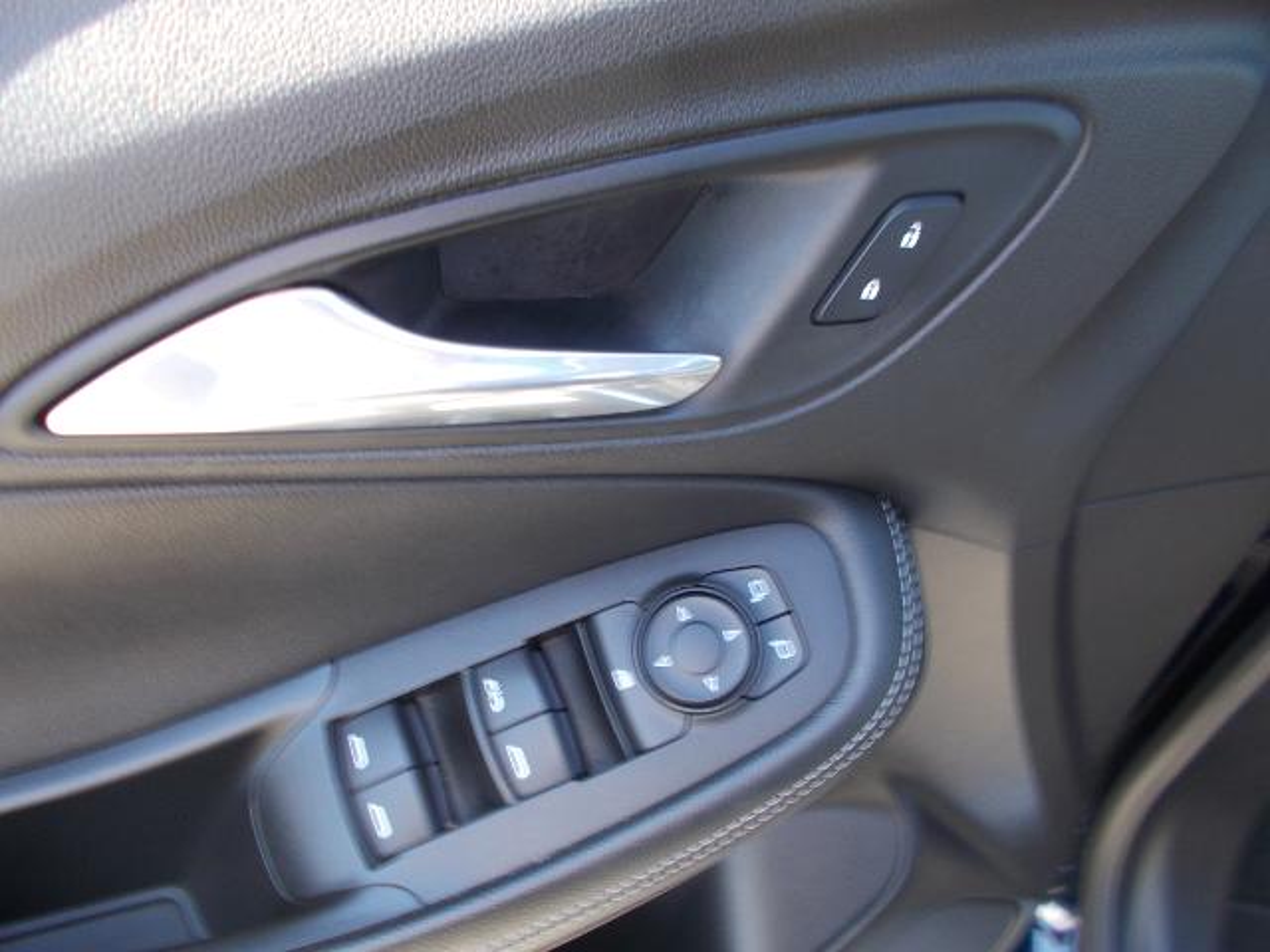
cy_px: 476
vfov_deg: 53.1
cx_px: 635
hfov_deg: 67.3
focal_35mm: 26
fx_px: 954
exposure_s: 1/25
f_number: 3.2
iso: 80
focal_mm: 4.6
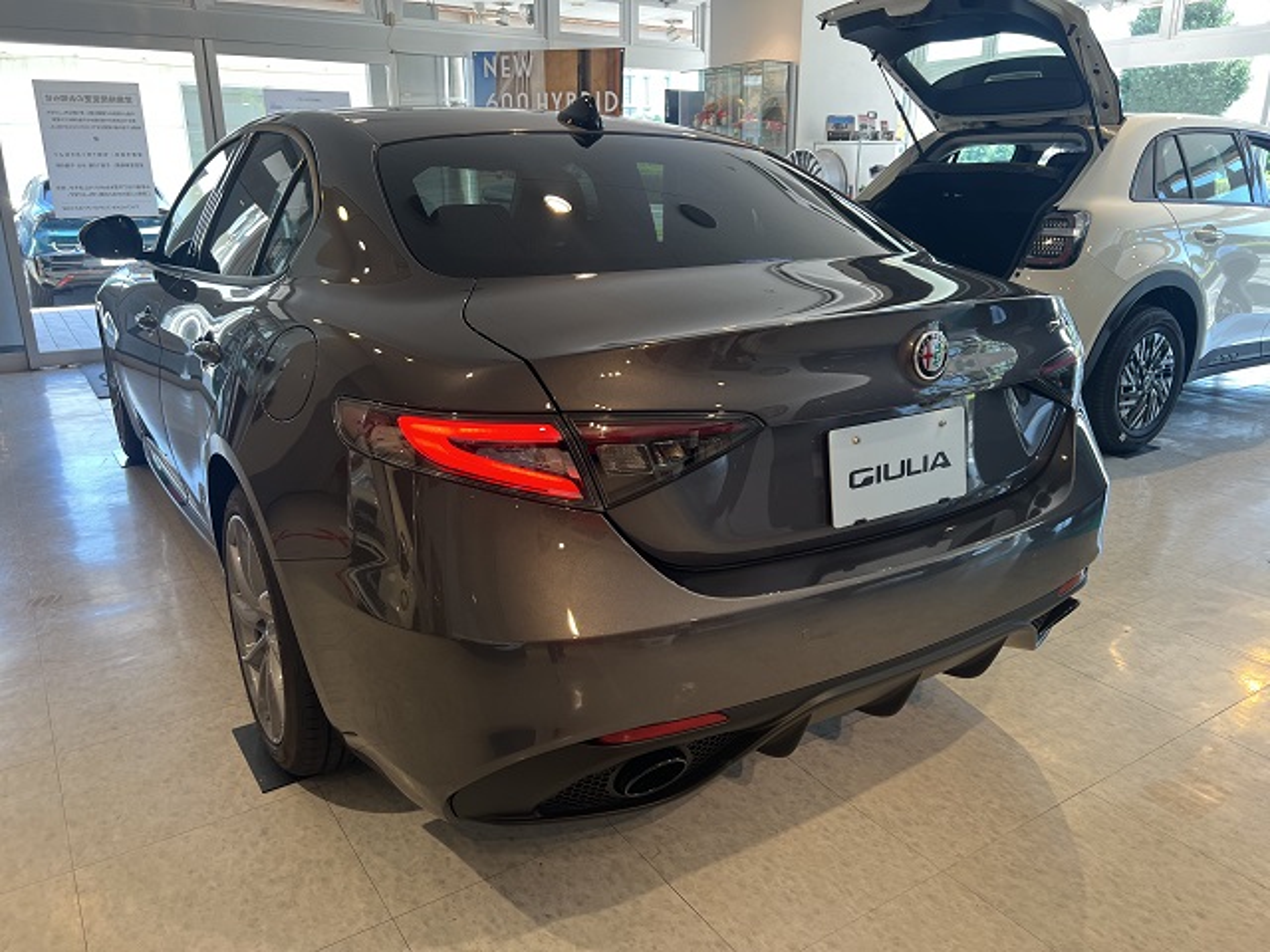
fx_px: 954
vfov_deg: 53.1
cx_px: 635
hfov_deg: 67.3
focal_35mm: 26
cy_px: 476
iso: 64
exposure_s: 1/100
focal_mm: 5.7
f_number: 1.5
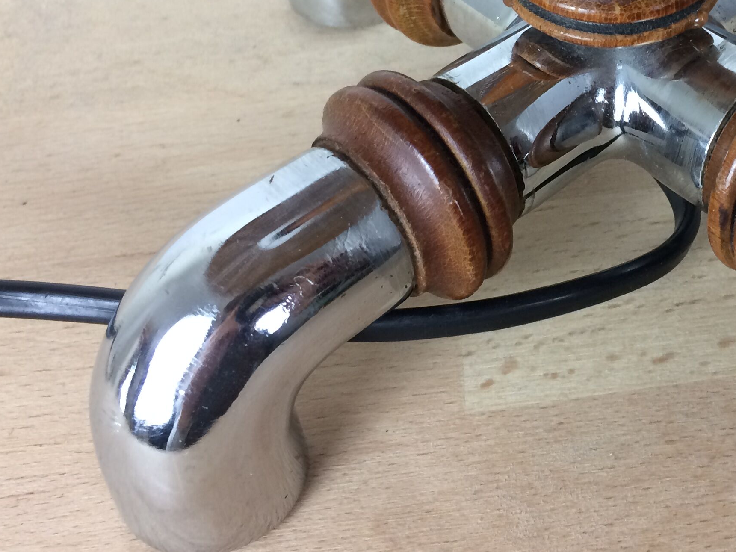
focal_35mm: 55
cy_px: 87
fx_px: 1169
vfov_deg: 25.9
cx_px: 624
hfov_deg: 33.5
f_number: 2.2
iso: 50
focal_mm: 4.15
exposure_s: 1/33
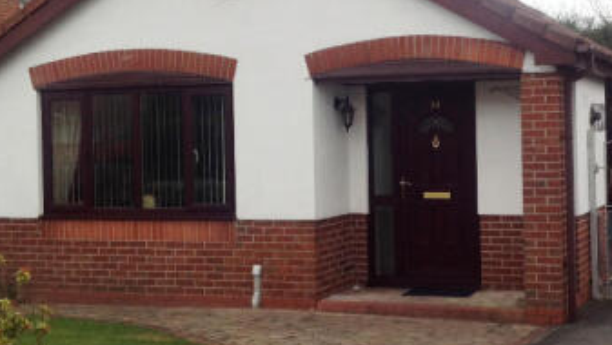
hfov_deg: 31.5
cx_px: 422
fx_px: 1072
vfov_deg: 18.3
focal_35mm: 66
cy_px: 144
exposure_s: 1/124
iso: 50
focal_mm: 4.28
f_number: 2.4
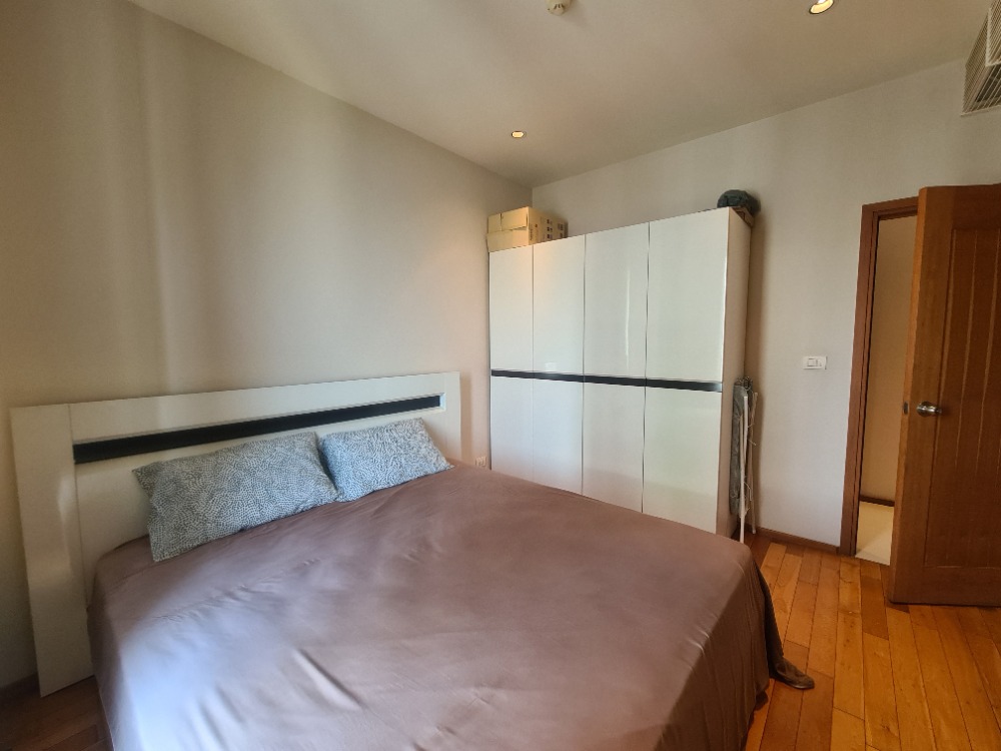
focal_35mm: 13
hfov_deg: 106.2
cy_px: 376
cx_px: 500
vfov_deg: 89.9
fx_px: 376
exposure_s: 1/50
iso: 160
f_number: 2.2
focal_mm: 2.2
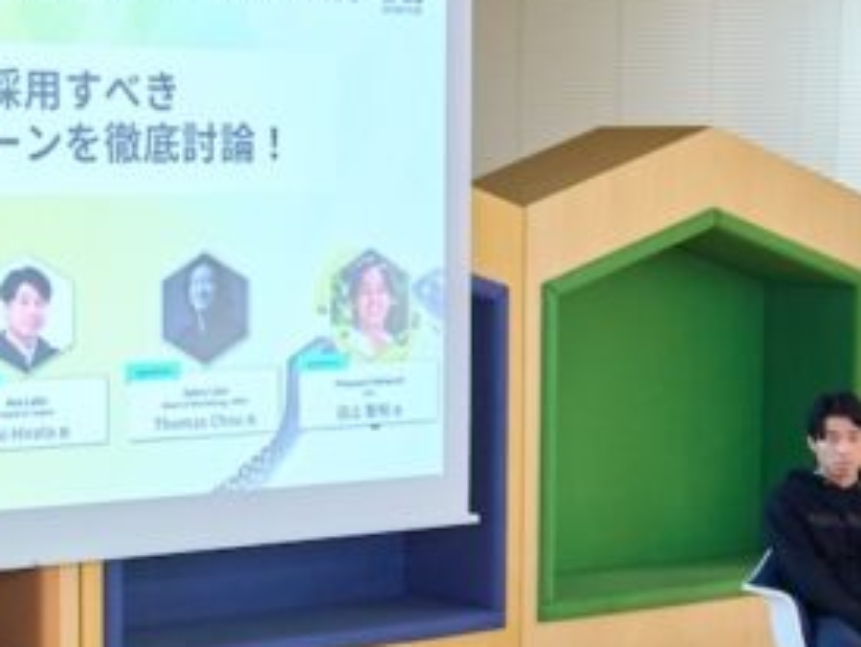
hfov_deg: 18.6
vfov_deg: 14.1
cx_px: 261
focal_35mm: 105
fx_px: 2614
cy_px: 481
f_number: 2.8
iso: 1000
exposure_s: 1/125
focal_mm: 39
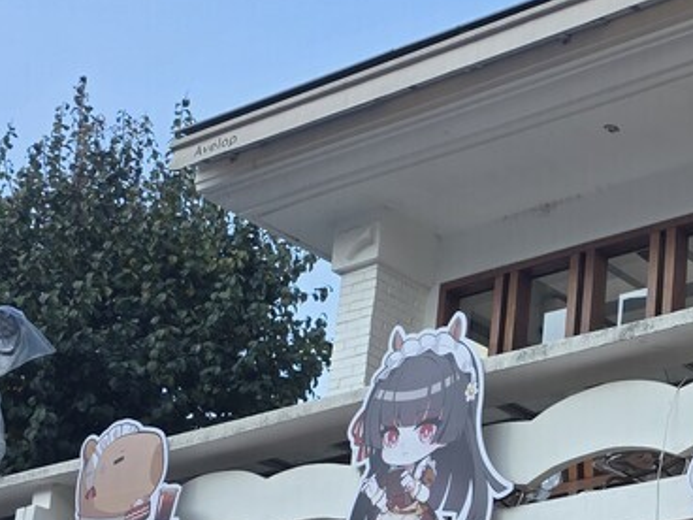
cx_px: 927
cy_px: 529
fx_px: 1602
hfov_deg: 21.8
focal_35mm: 80
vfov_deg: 17.9
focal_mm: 6.3
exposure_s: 1/1542
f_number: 1.7
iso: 80
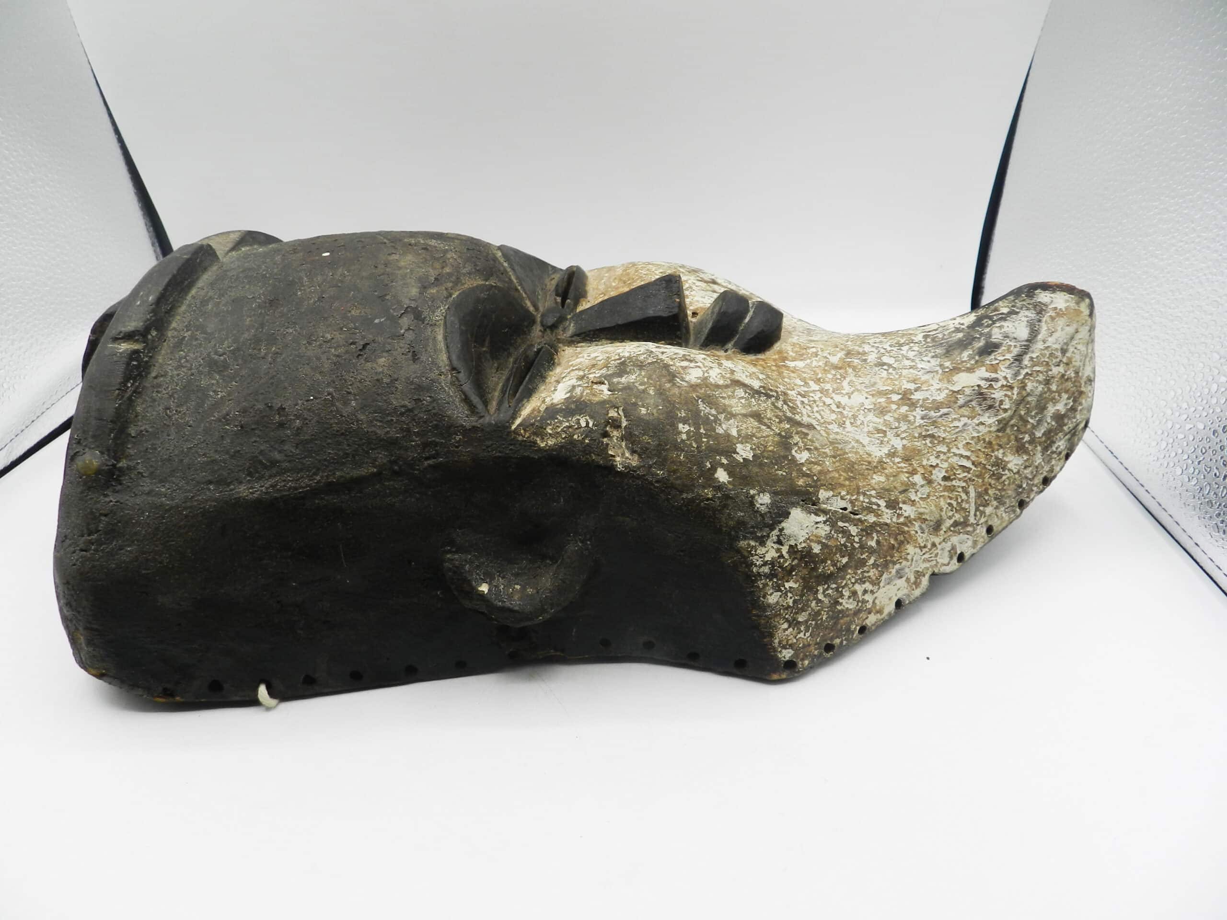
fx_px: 815
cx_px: 614
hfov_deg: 73.9
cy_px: 460
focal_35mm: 23
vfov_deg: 58.9
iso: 160
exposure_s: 1/500
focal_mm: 4
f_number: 3.4
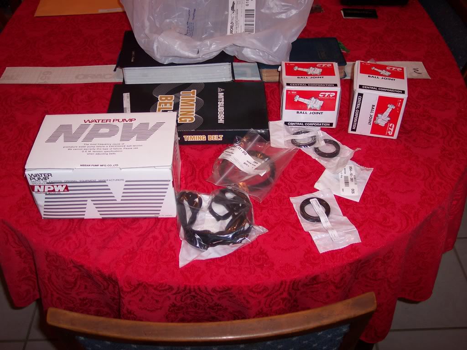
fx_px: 512
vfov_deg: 37.7
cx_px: 234
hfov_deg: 49.0
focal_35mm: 38
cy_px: 175
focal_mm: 8
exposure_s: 1/30
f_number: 2.8
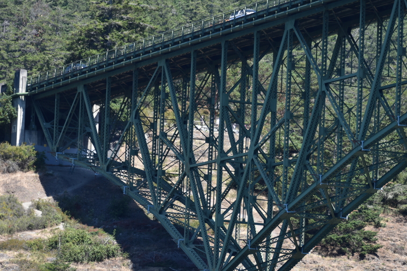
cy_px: 182
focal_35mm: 245
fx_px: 2769
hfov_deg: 8.4
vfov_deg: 5.6
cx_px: 251
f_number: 5.6
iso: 140
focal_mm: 145
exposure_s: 1/320
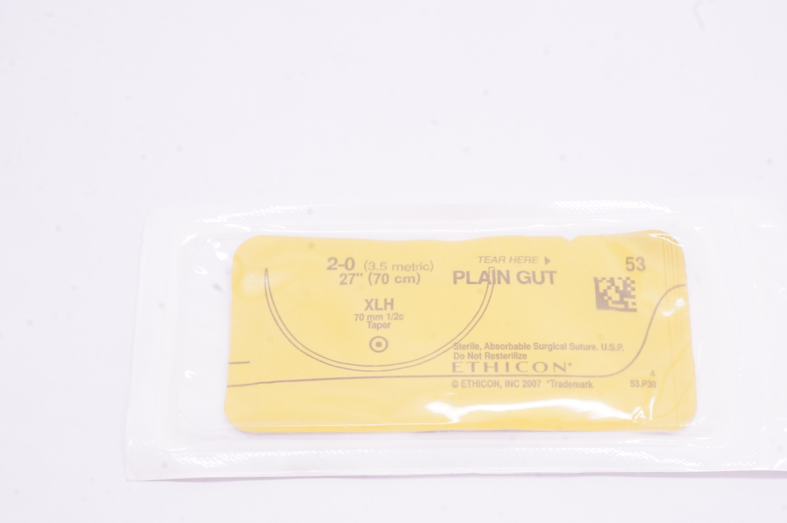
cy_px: 324
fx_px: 1267
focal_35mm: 58
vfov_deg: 23.3
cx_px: 454
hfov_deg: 34.5
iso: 800
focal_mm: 30
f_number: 22
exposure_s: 1/10
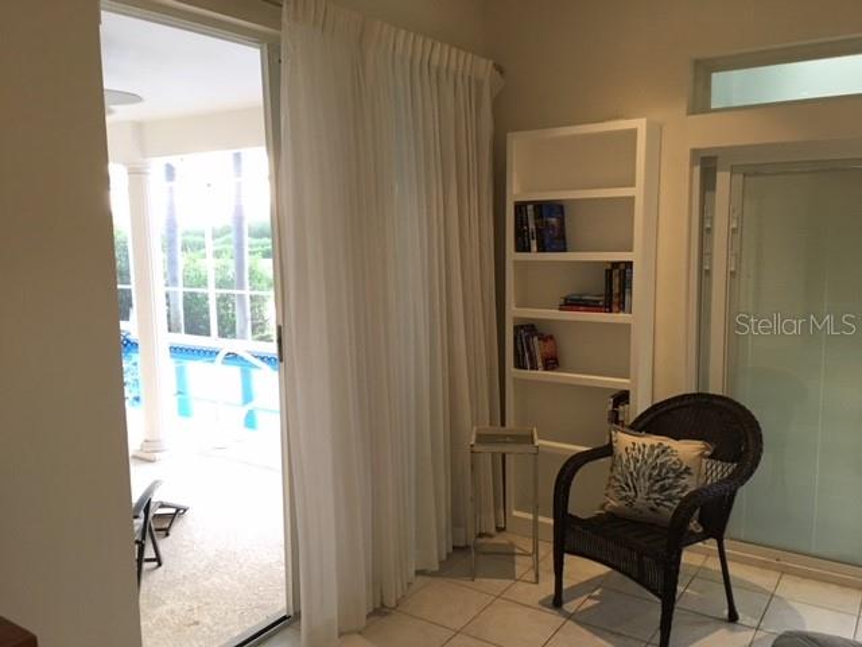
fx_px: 722
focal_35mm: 29
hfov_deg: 61.7
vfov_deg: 48.2
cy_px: 324
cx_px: 431
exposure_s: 1/30
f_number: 2.2
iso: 160
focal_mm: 4.15
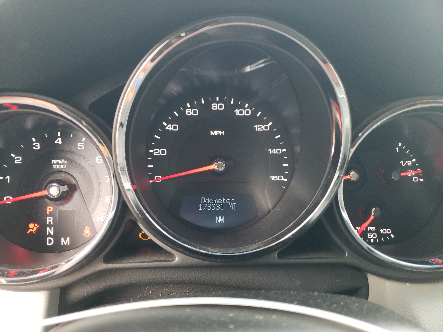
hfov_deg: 67.3
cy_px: 166
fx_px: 333
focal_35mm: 26
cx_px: 222
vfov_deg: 53.1
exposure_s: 1/60.2
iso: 139
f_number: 1.5
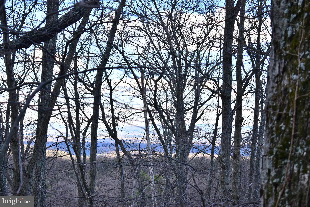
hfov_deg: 24.6
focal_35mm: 82
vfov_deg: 16.6
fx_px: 710
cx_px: 155
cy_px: 104
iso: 200
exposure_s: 1/80
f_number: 5.6
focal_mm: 55
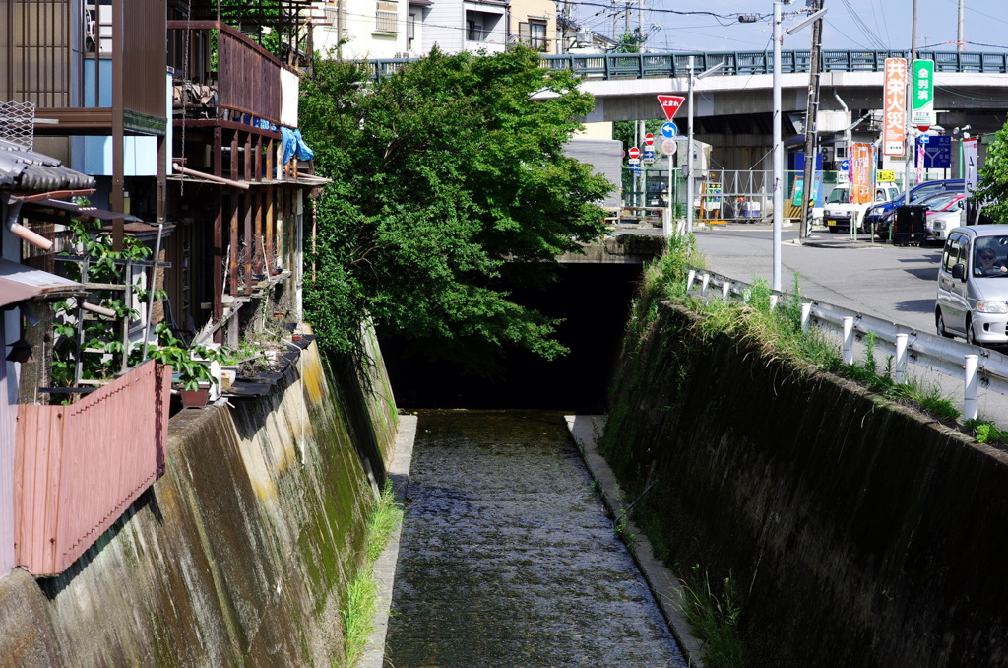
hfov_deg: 19.5
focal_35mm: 105
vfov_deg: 13.0
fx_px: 2934
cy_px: 334
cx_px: 504
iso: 100
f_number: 5
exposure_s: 1/500
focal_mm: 70
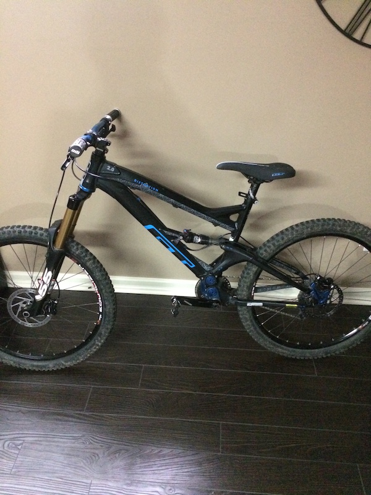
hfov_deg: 46.8
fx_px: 429
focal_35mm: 30
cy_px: 248
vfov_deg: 60.0
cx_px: 186
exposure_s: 1/15
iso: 800
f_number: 2.2
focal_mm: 4.12
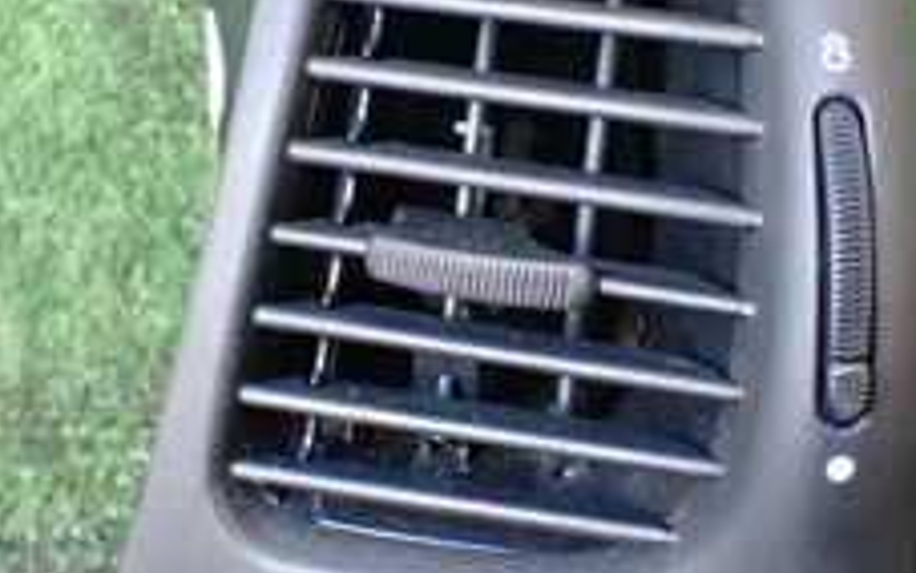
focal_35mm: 84
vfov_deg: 15.5
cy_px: 222
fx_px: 2097
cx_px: 553
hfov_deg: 24.6
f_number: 2.3
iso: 800
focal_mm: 5.4
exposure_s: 1/80
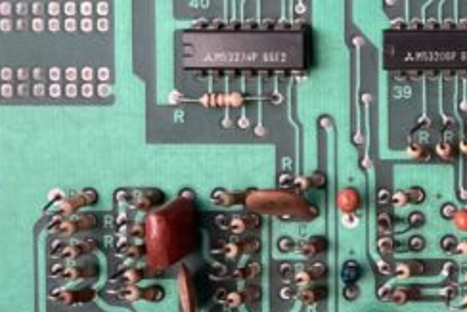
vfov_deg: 11.2
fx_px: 1583
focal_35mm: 122
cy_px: 61
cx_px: 678
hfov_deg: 15.6
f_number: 1.8
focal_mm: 3.99
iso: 400
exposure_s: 1/30
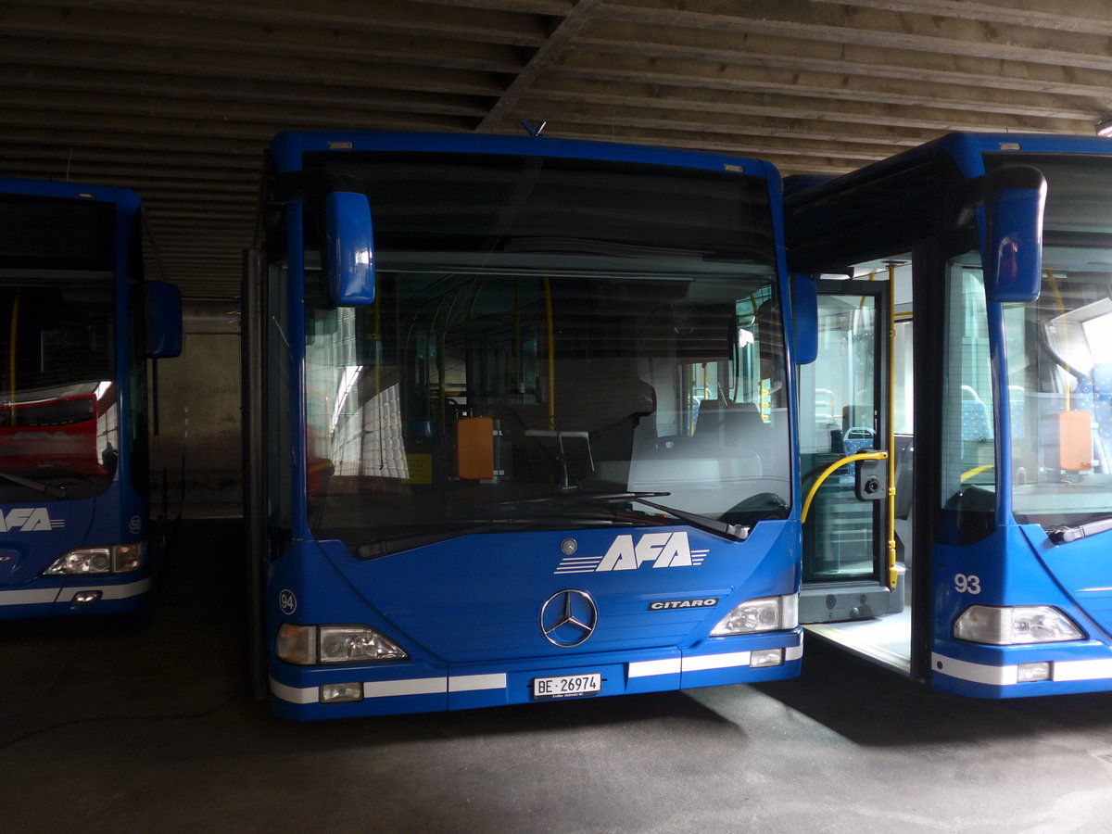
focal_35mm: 34
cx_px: 556
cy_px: 417
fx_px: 1092
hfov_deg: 54.0
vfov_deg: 41.8
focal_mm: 7
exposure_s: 1/10
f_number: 2.3
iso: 400
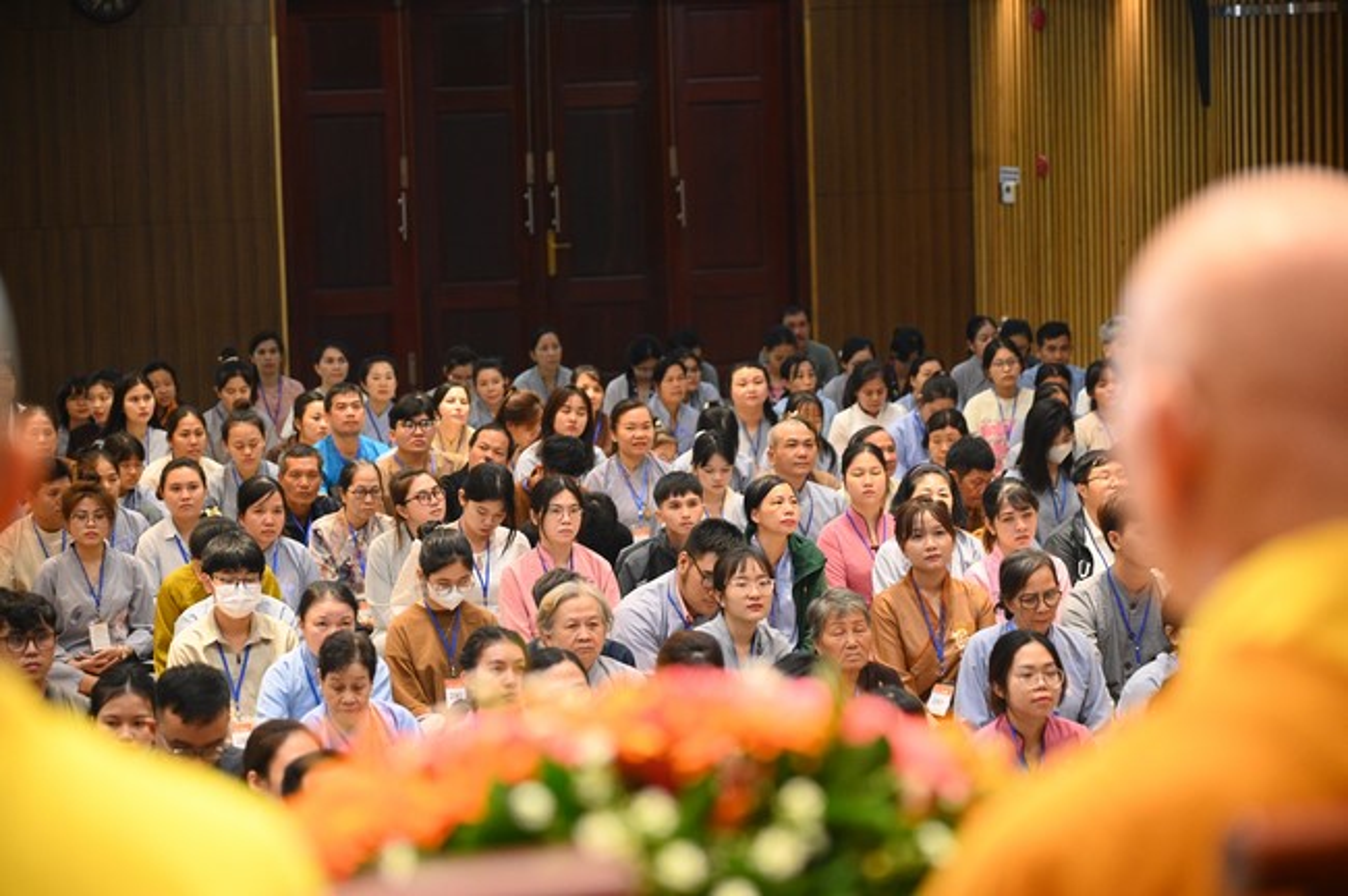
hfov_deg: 17.1
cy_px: 448
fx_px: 4489
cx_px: 674
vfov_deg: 11.4
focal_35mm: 120
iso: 4000
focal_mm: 120
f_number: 4
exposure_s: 1/125
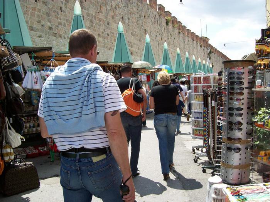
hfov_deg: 51.4
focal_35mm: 36
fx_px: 281
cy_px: 101
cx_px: 135
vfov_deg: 39.7
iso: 80
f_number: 4.8
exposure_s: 1/344
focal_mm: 6
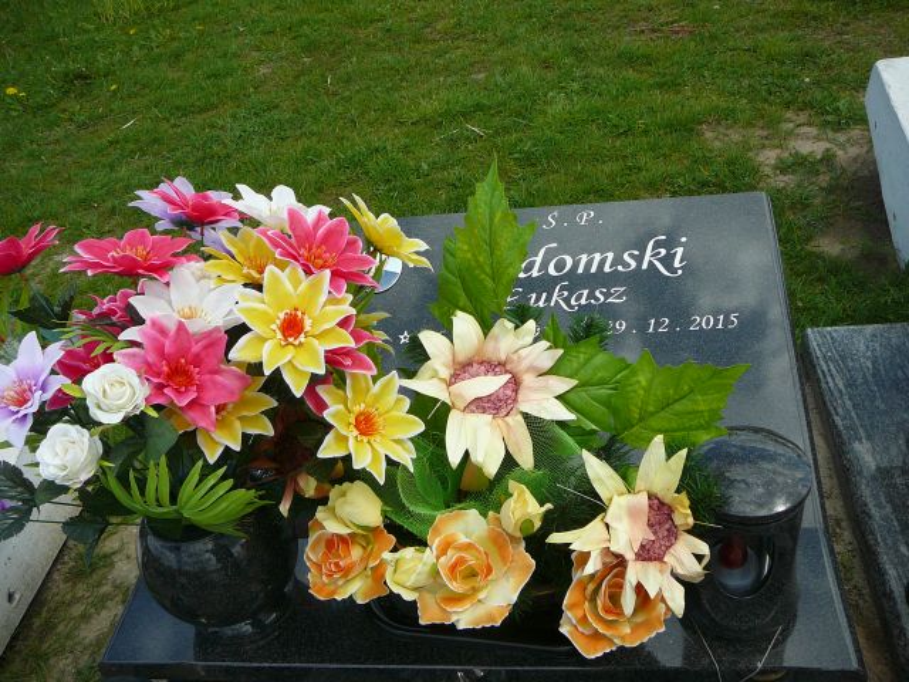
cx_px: 454
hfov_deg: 52.6
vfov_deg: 40.7
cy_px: 341
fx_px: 919
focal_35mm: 35
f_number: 2.8
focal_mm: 5.2
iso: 80
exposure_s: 1/800
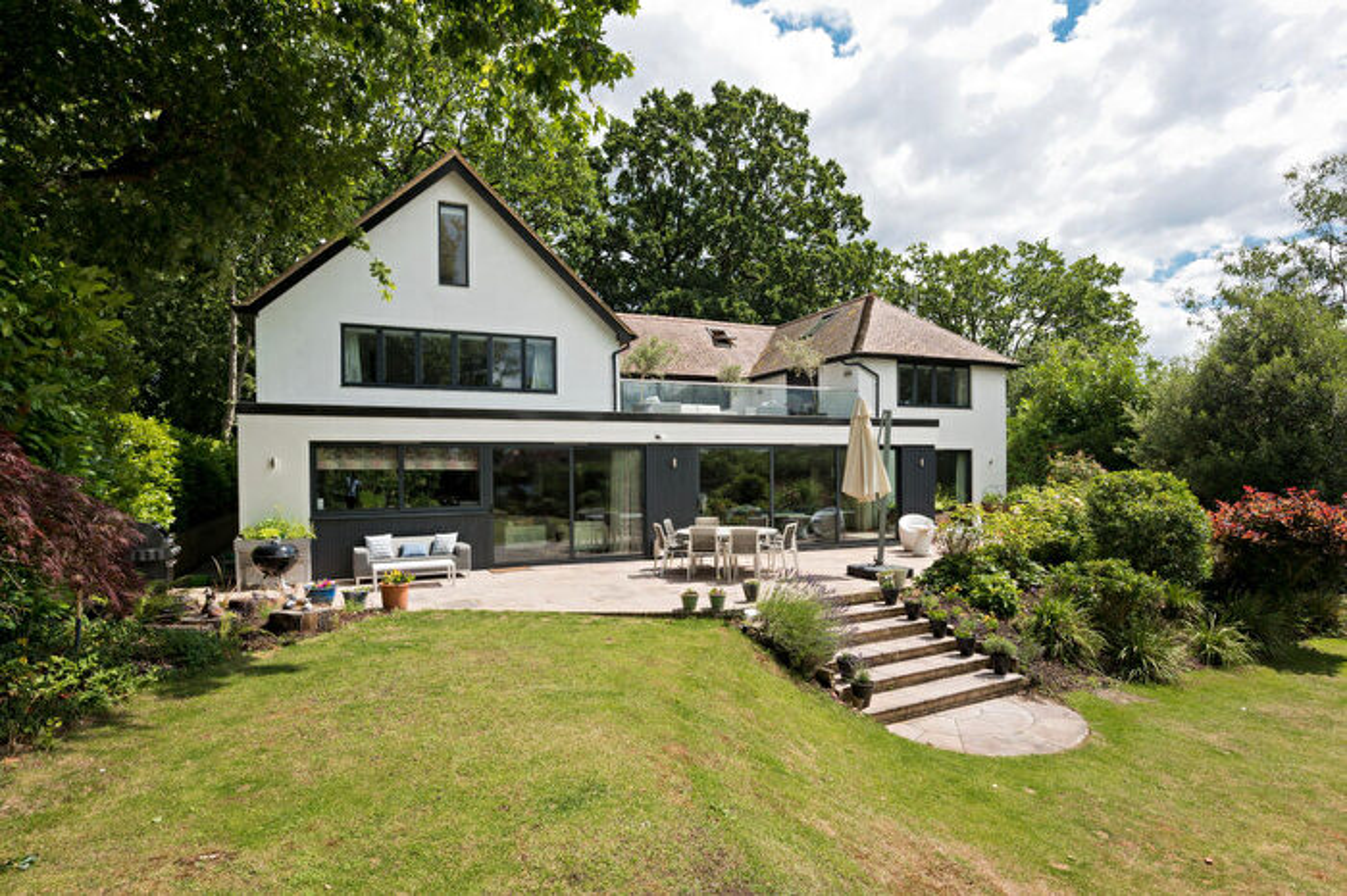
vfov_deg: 68.8
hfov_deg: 91.6
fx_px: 654
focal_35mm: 18
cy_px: 448
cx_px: 674
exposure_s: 1/500
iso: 400
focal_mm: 17.5
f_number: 9
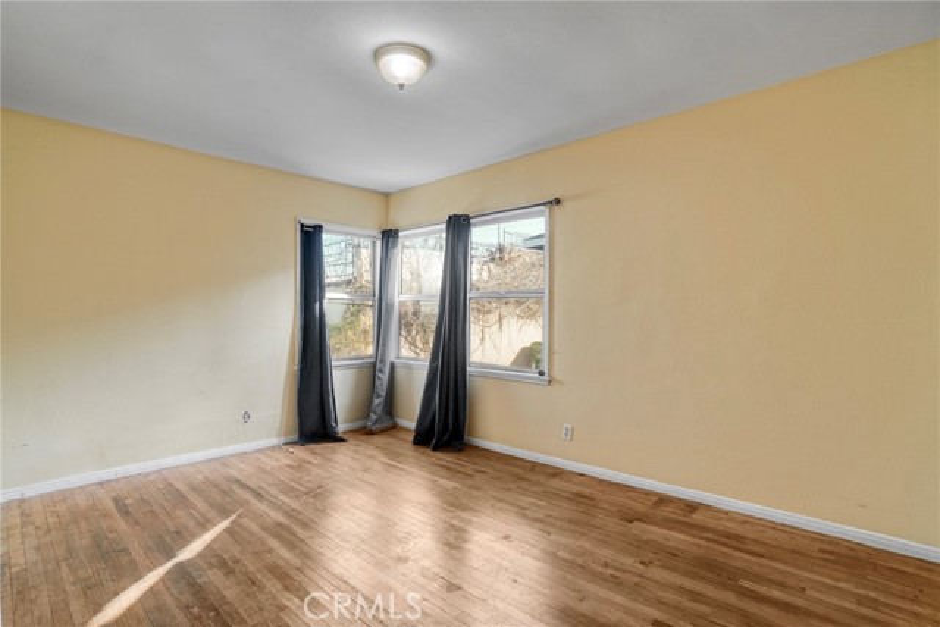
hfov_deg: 100.4
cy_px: 314
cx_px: 470
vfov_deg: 77.4
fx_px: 392
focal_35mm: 15
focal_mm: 10
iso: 400
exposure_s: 1/30
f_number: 5.6
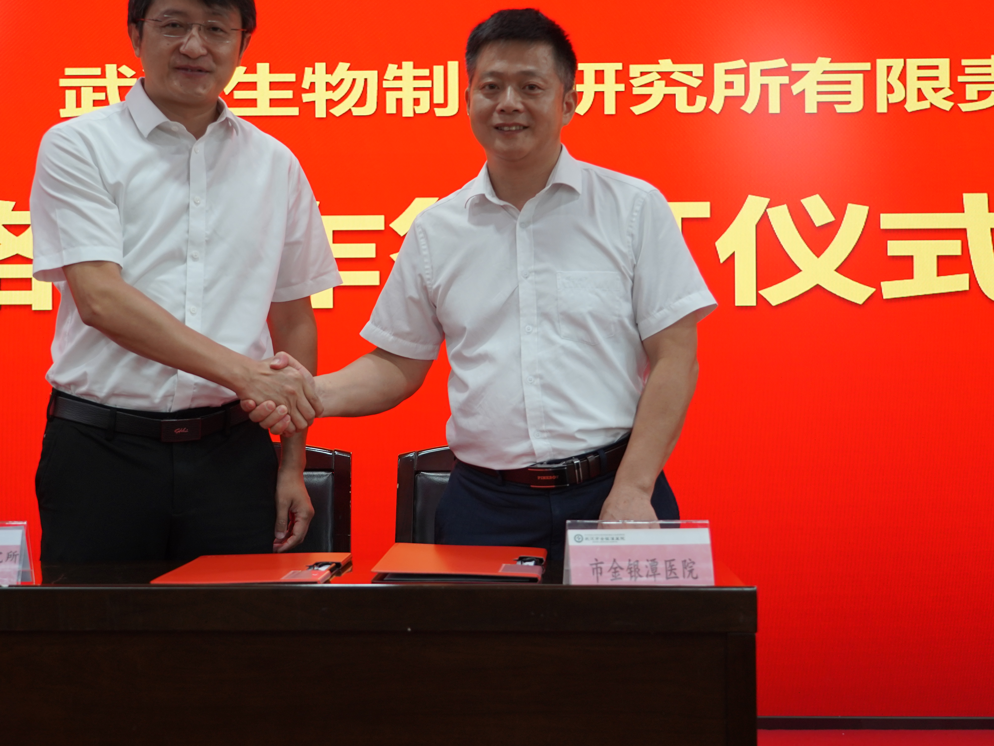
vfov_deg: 24.8
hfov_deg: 32.6
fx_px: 1694
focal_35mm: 59
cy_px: 323
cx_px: 423
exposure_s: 1/160
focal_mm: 41
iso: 800
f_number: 4
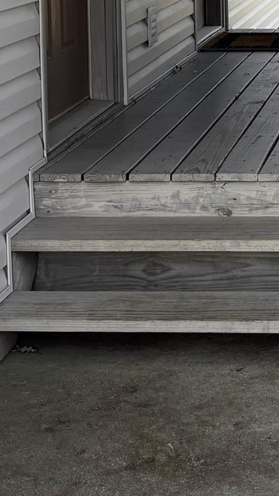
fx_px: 1196
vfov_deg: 21.9
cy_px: -78
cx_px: 354
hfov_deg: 12.9
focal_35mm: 91
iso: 100
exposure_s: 1/1174
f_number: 1.78
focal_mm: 6.76
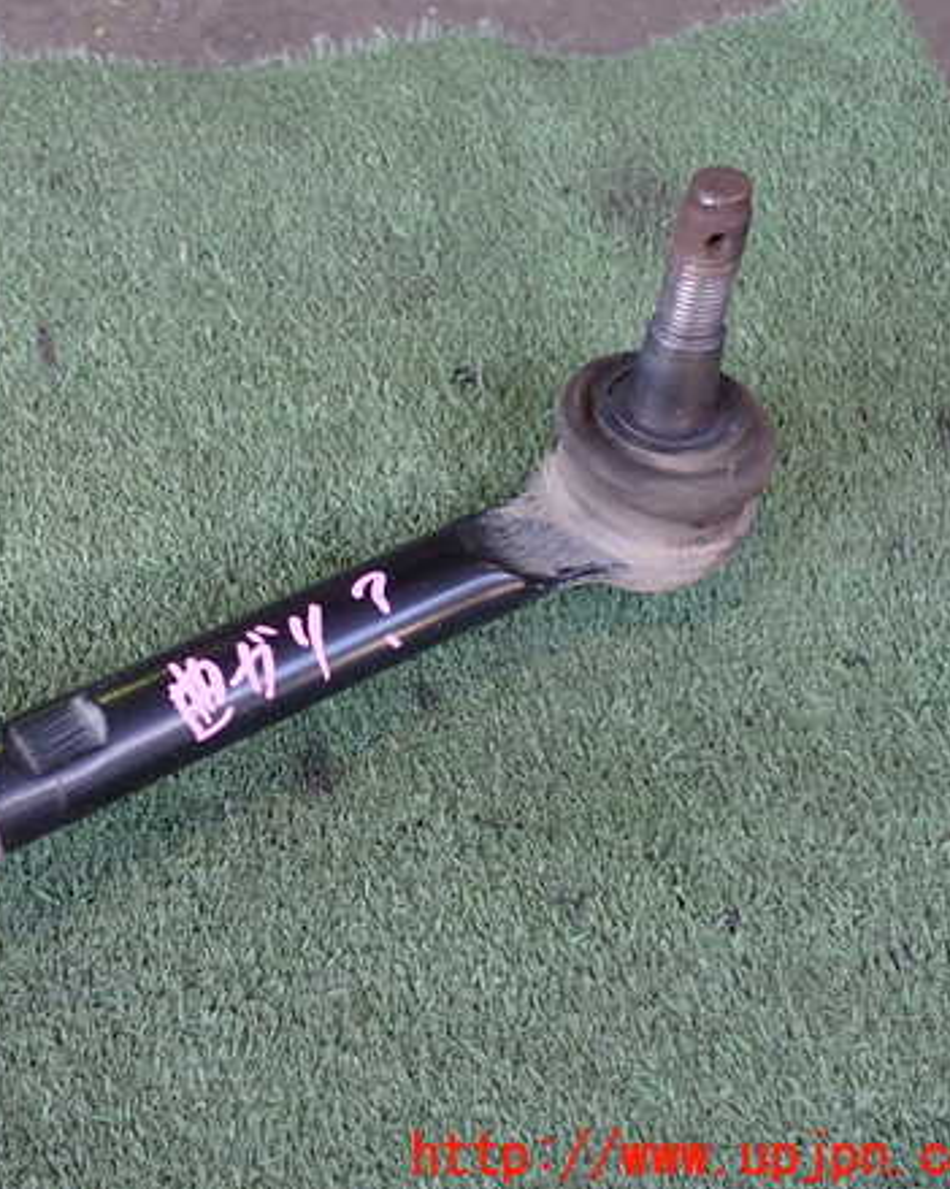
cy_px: 582
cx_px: 211
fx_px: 1406
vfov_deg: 45.8
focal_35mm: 40
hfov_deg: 36.3
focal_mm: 5.4
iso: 200
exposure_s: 1/60
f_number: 2.3
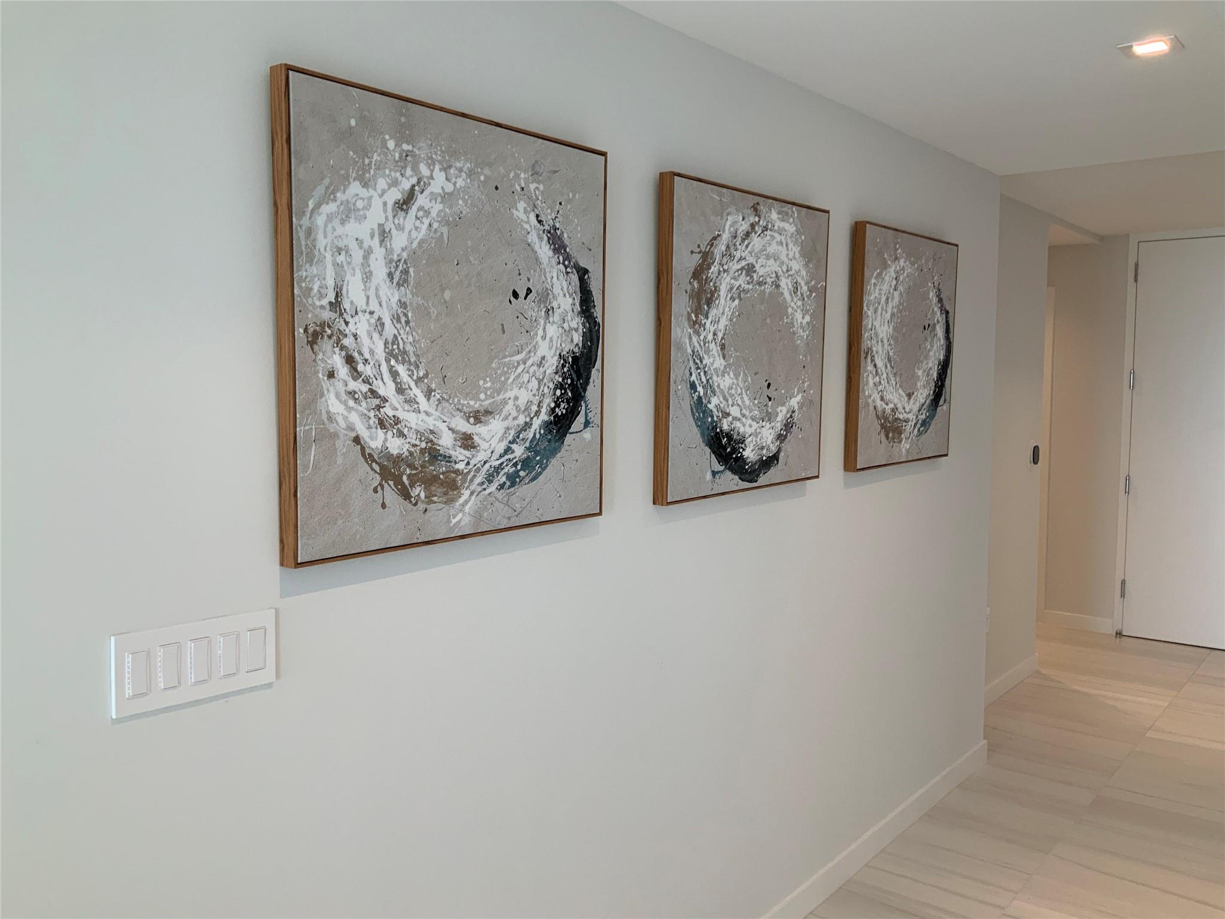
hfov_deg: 61.7
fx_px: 1026
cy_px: 460
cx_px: 612
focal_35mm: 29
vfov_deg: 48.2
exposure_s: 1/120
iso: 64
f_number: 1.8
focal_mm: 3
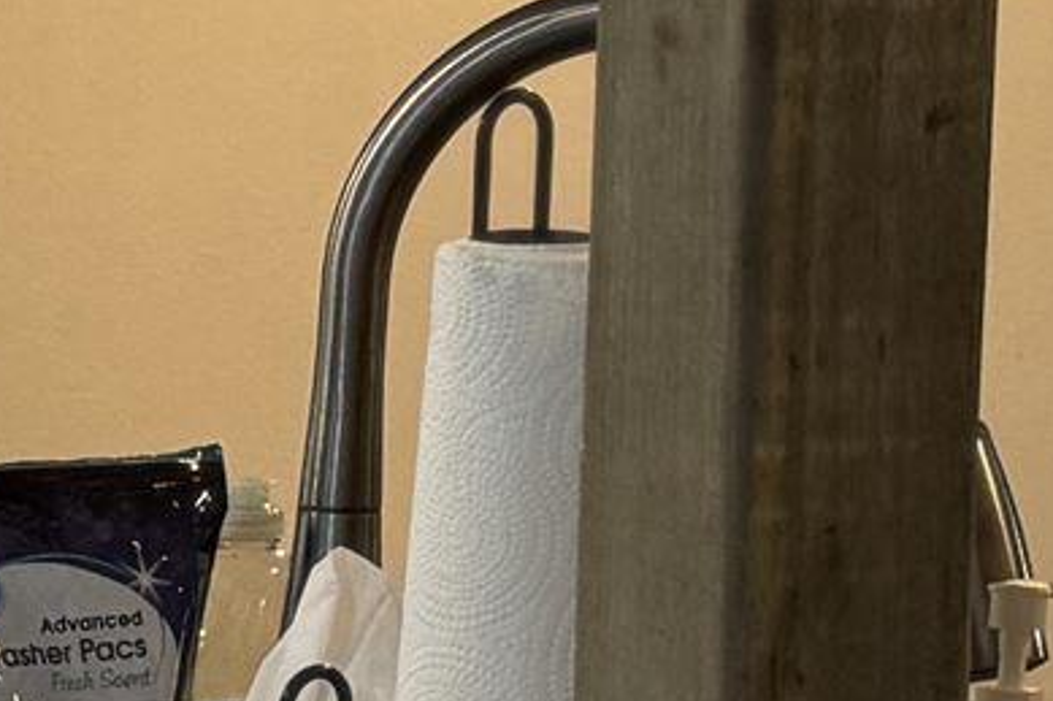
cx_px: -1337
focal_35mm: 197
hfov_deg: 9.5
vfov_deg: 6.9
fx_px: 5760
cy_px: 798
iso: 160
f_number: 1.78
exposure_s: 1/60
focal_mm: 6.76
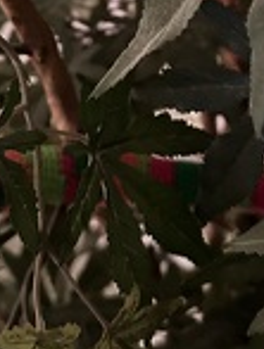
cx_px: 117
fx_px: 769
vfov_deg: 23.9
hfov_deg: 19.5
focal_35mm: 76
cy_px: -38
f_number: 1.78
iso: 1600
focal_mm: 6.86
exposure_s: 1/25
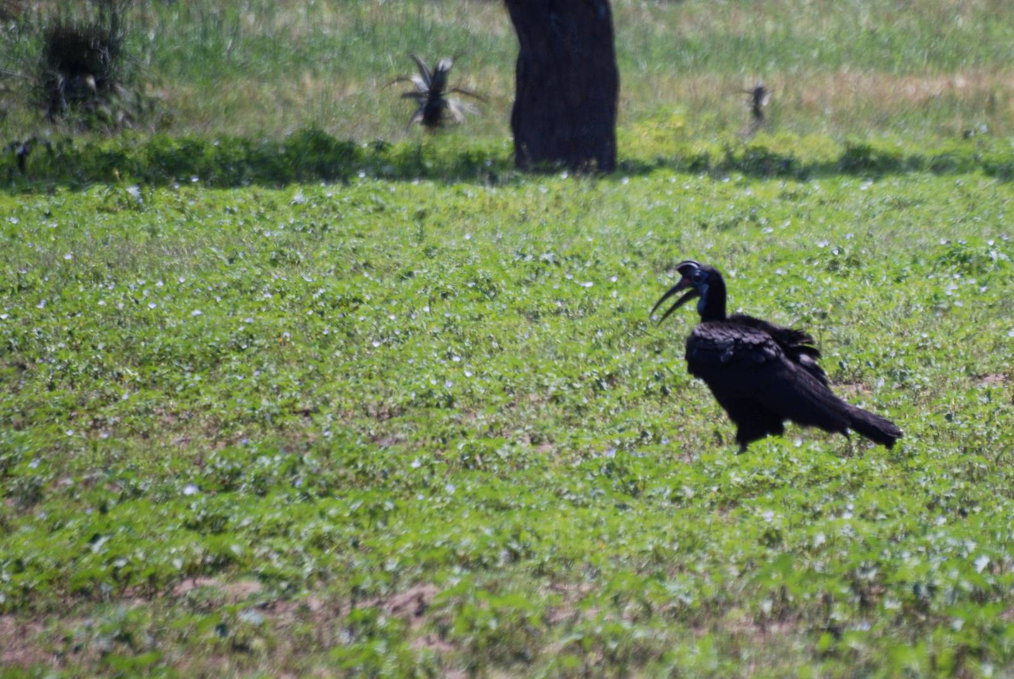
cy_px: 340
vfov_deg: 3.1
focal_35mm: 450
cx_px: 507
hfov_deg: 4.6
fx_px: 12690
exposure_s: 1/800
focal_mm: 300
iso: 200
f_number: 5.6
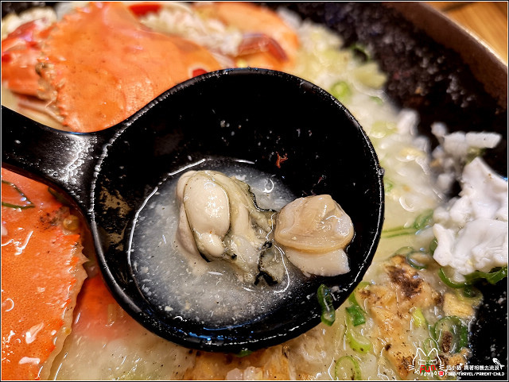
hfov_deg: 65.3
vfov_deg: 51.4
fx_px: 397
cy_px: 191
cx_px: 254
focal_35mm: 27
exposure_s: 4
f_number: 1.8
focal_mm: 3.95
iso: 400
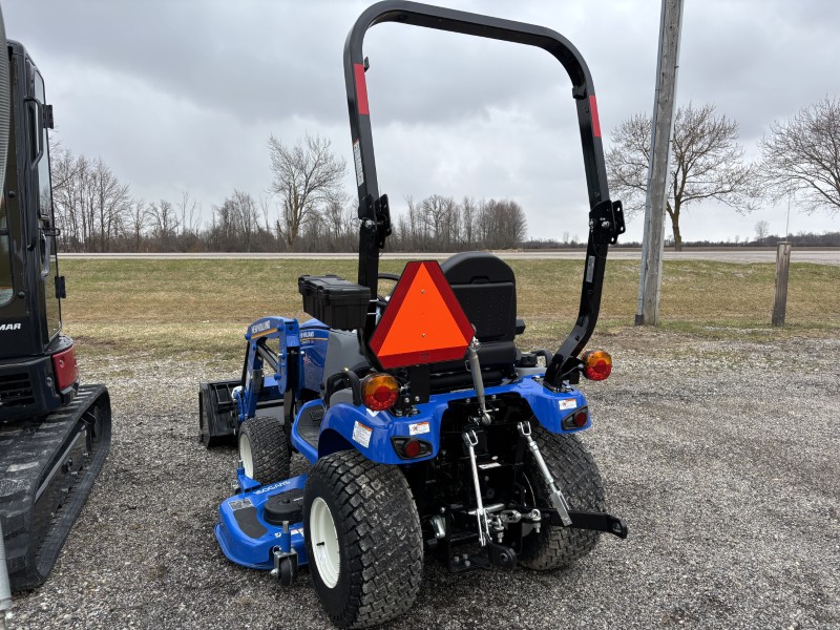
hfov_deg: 67.3
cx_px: 420
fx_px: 631
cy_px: 315
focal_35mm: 26
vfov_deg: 53.1
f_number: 1.6
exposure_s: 1/1477
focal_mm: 5.96
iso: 50
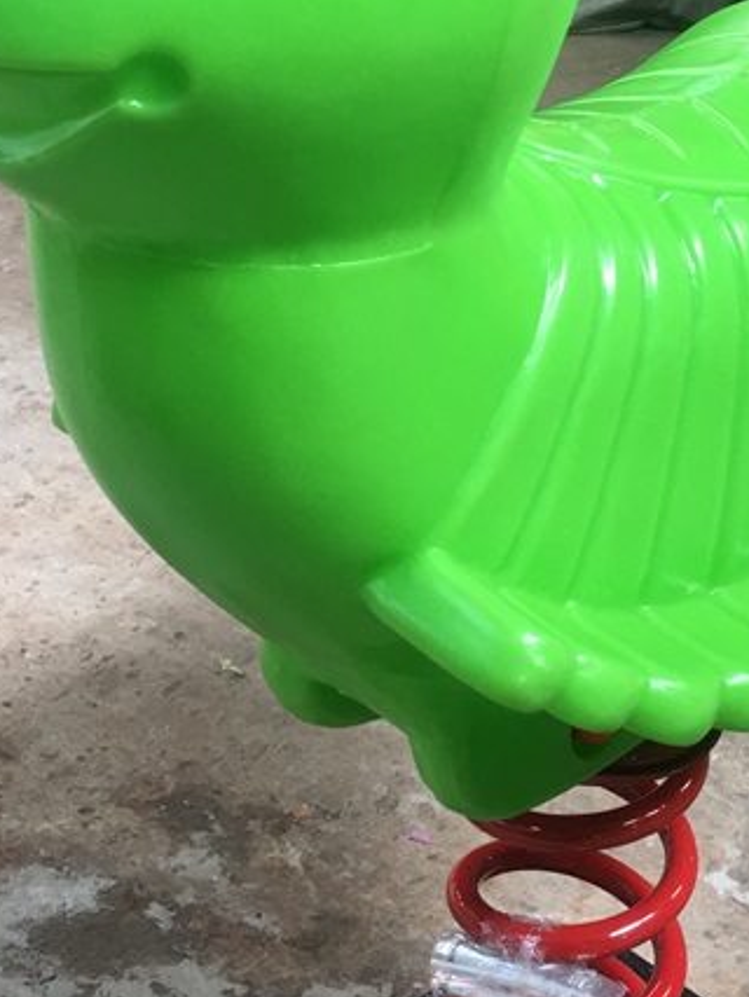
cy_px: 229
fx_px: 1960
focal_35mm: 68
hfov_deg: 21.6
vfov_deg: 28.1
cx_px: 487
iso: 32
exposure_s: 1/33
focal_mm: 4.15
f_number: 2.2
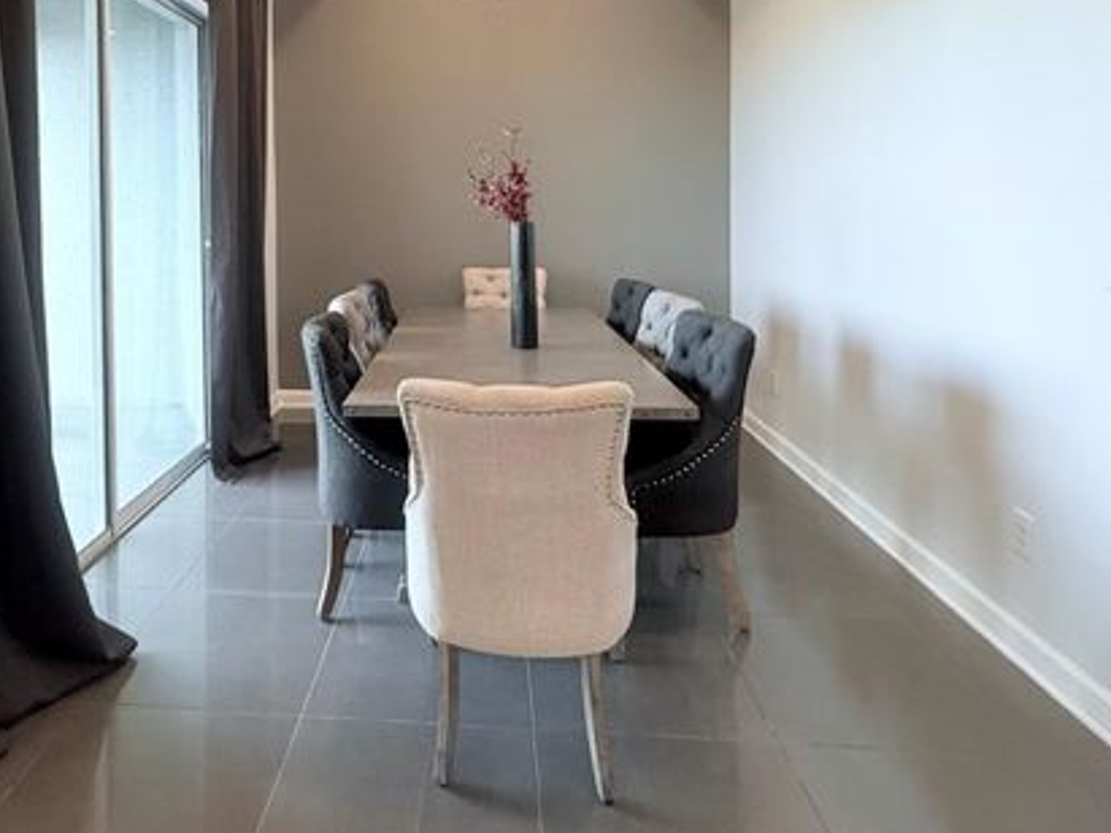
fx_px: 770
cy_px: 222
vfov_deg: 54.5
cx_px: 420
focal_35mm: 24
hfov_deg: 70.5
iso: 250
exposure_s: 1/120
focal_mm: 2.22
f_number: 2.2
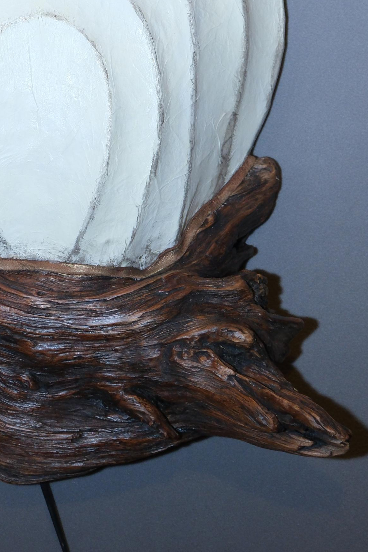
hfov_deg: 8.4
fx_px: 2499
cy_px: 114
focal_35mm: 163
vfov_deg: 12.6
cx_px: 10
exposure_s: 1/30
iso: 800
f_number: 4
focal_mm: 46.3
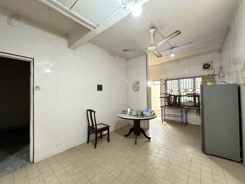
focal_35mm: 14
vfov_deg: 85.7
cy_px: 92
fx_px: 99
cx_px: 122
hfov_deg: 102.1
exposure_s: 1/50
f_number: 2.2
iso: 250
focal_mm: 2.22
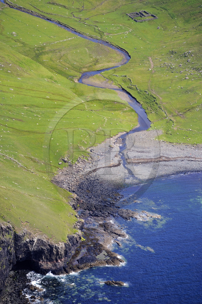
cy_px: 152
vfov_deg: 10.3
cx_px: 101
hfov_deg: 6.9
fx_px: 1686
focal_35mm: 200
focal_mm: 200
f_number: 5
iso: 200
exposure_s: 1/800
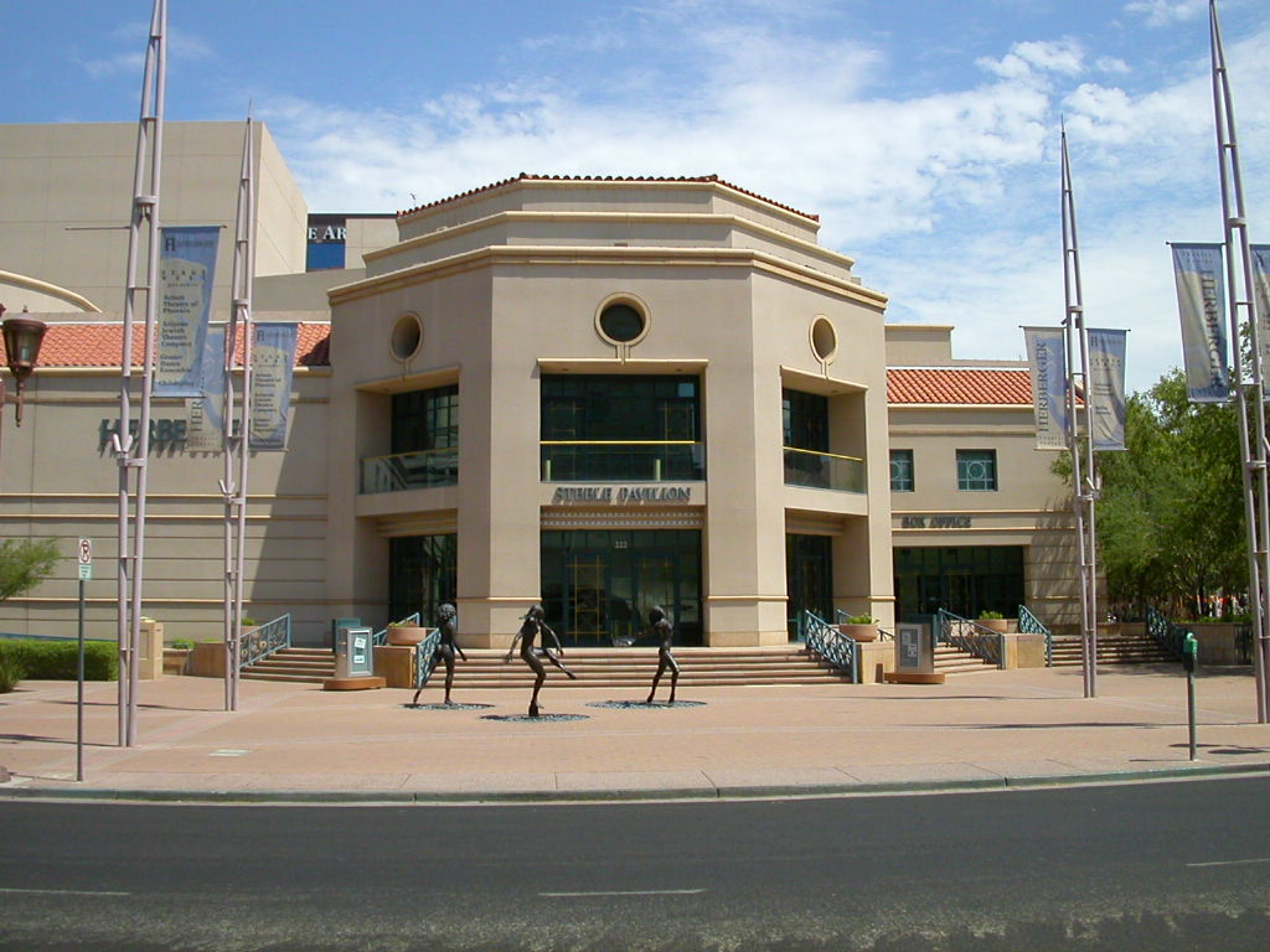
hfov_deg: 50.1
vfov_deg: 38.7
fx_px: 1357
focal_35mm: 37
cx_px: 635
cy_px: 476
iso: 100
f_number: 4.5
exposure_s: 1/883
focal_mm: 5.6
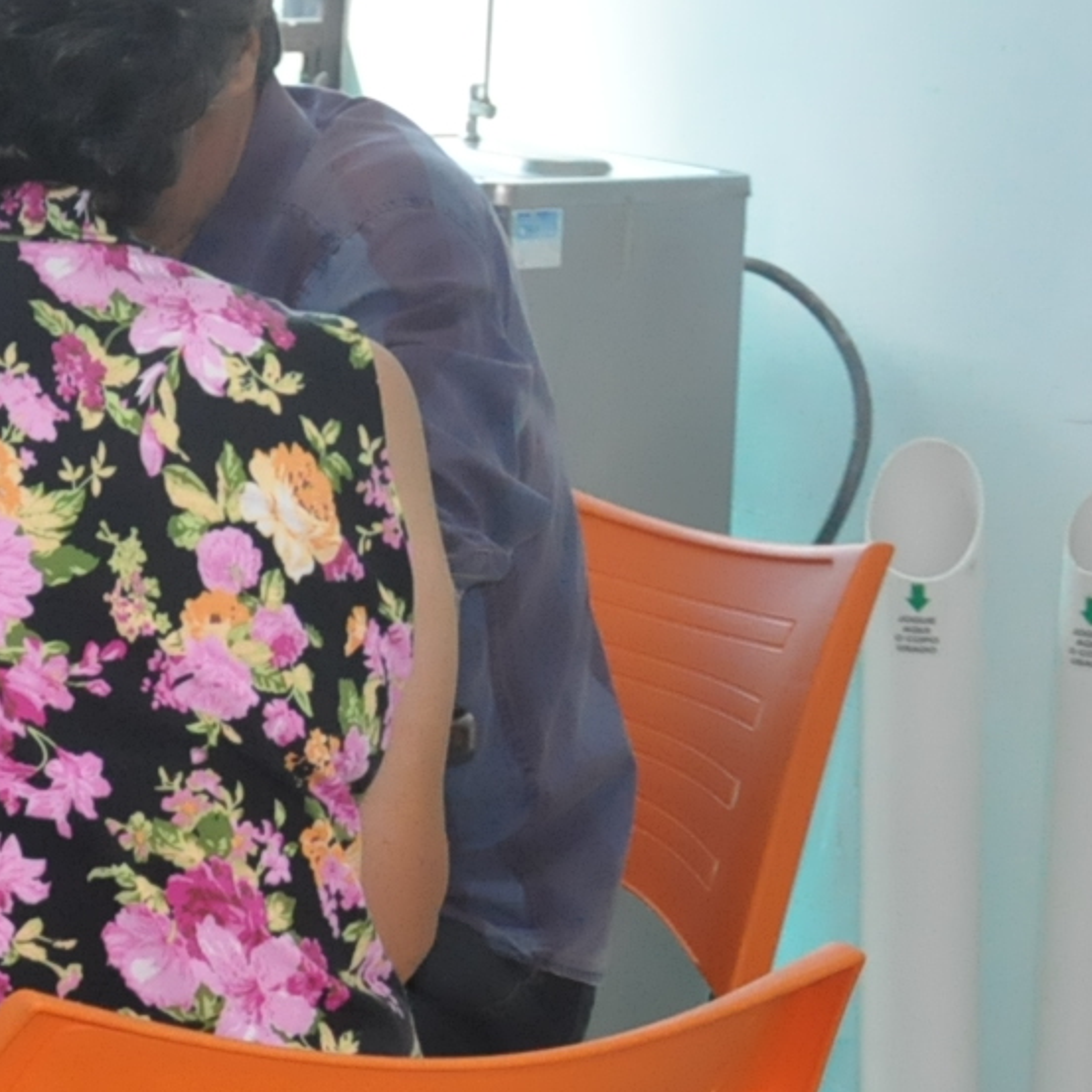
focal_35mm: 148
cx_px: -991
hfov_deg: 10.9
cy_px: 103
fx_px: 5282
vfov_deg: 11.7
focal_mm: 30
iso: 2000
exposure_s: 1/125
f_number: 5
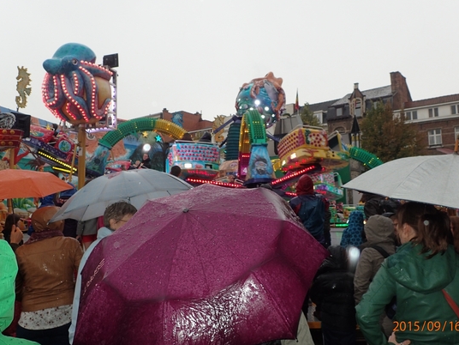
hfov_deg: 63.4
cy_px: 173
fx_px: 371
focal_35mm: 28
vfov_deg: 49.7
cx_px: 235
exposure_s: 1/160
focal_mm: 4.5
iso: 100
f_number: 2.8
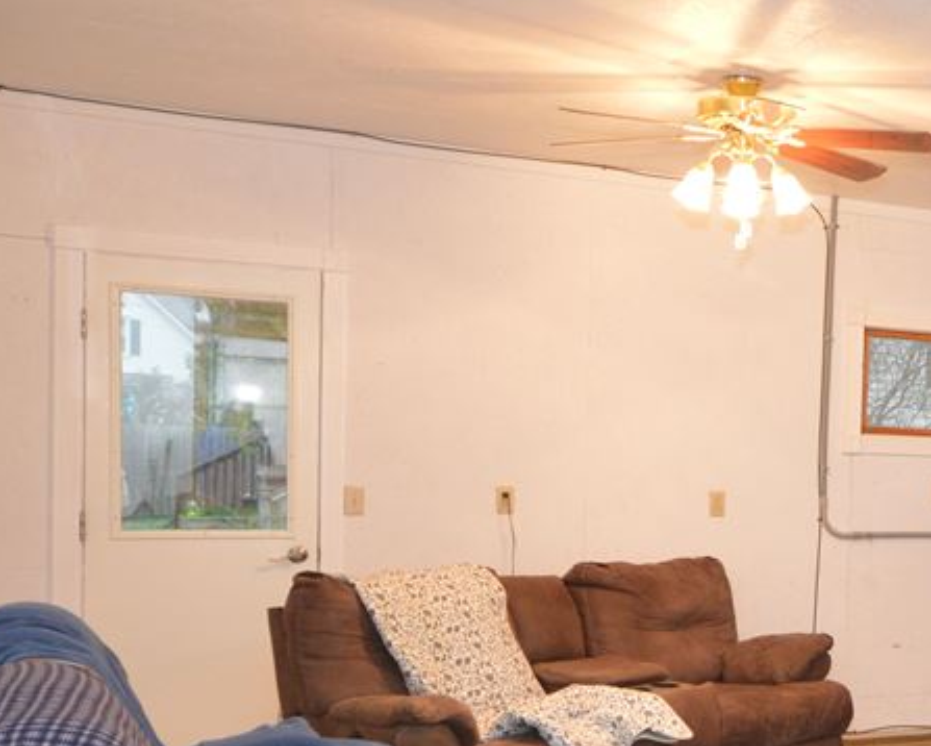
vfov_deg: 28.7
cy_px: 518
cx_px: 1073
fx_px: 1443
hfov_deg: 31.0
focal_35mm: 52
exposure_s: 1/60
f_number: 4.5
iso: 640
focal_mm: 13
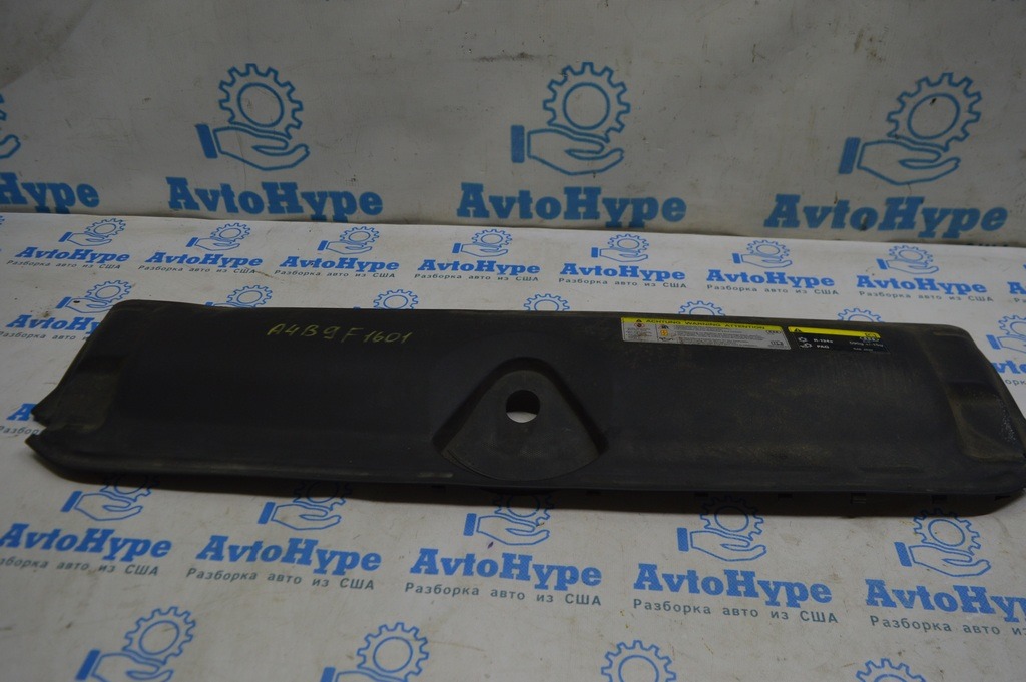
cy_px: 341
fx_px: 769
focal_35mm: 27
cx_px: 513
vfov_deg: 47.9
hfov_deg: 67.4
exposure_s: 1/80
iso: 400
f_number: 4.5
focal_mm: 18
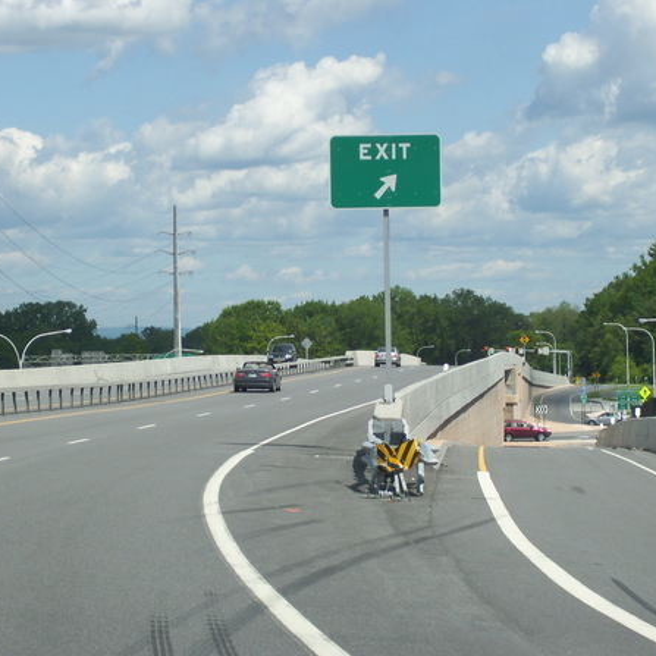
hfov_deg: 13.6
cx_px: 382
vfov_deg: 13.6
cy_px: 329
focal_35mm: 128
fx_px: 2744
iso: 80
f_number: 4.6
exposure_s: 1/640
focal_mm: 18
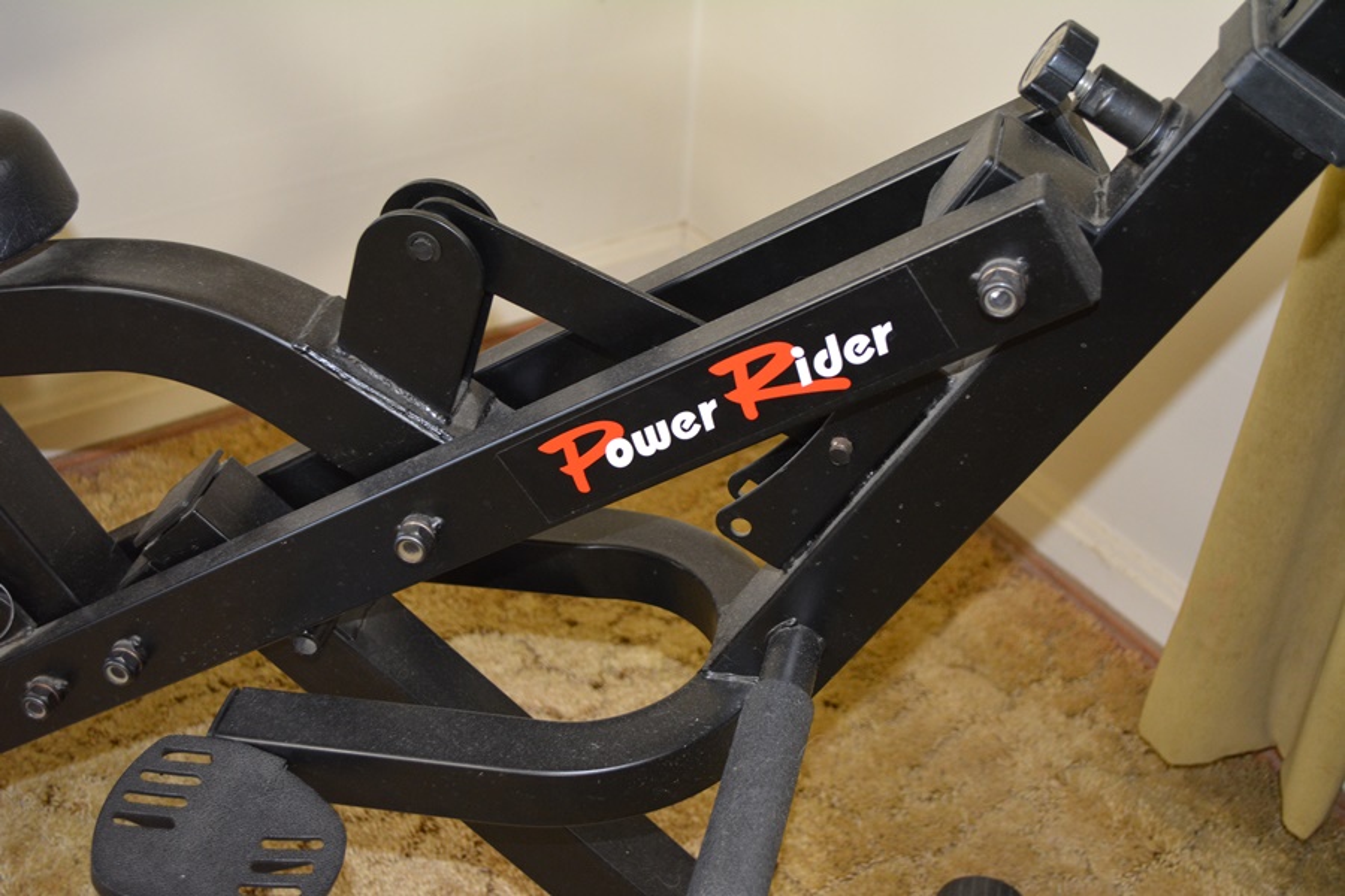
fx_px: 1793
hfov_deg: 41.1
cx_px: 672
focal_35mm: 48
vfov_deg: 28.1
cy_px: 448
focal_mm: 32
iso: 1800
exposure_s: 1/60
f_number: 4.8
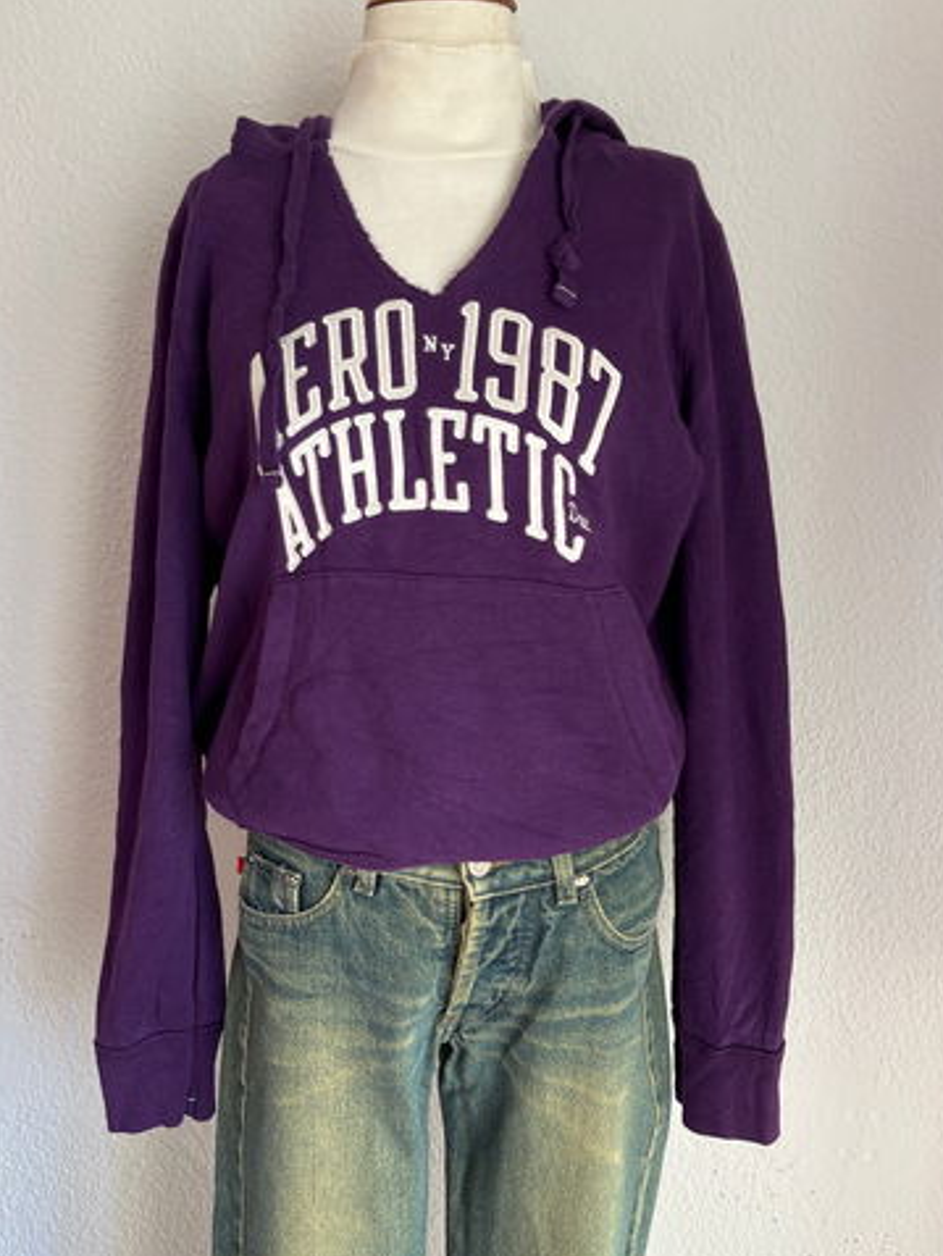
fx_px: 1052
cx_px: 457
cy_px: 650
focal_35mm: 29
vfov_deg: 61.6
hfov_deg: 48.3
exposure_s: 1/122
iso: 50
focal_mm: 5.1
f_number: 1.6
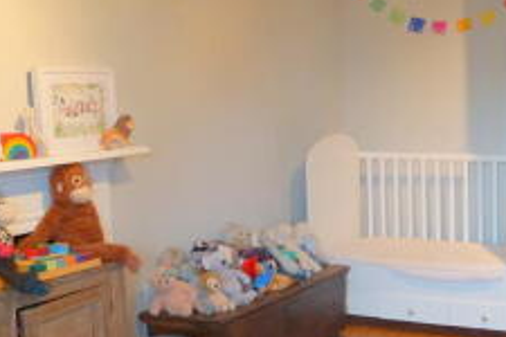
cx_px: 382
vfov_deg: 23.7
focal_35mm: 57
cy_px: 122
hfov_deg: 34.3
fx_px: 801
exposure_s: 1/60
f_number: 4
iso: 1000
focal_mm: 18
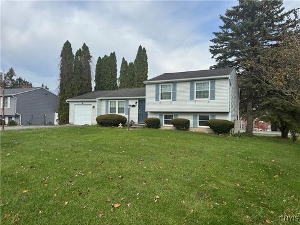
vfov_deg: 56.8
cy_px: 112
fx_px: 208
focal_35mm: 24
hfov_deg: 71.6
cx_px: 150
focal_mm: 6.76
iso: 80
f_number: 1.78
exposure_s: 1/4049
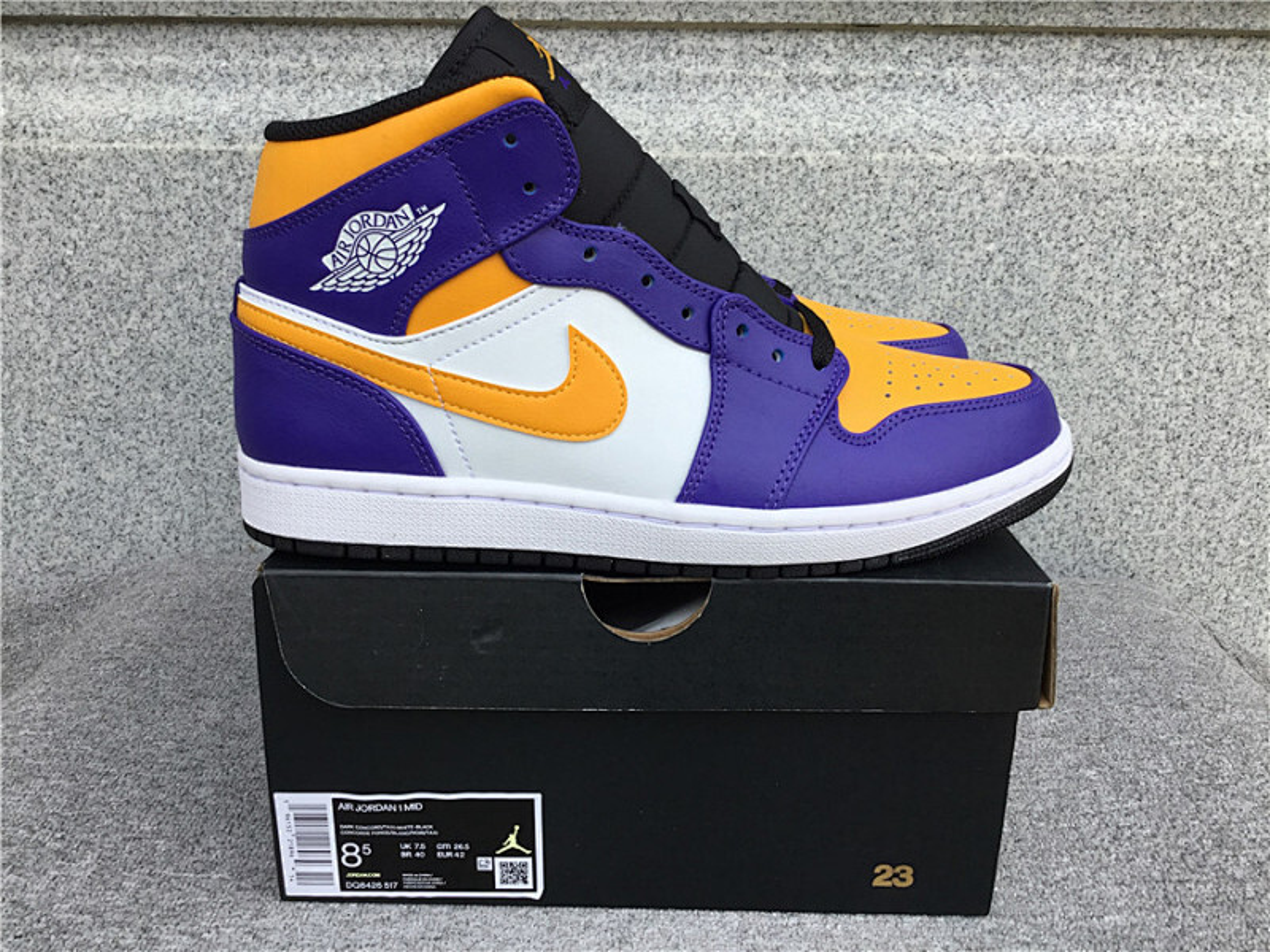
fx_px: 1137
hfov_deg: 58.4
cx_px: 635
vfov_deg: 45.4
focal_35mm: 31
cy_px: 476
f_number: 2.4
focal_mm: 3.3
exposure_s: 1/234
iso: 25
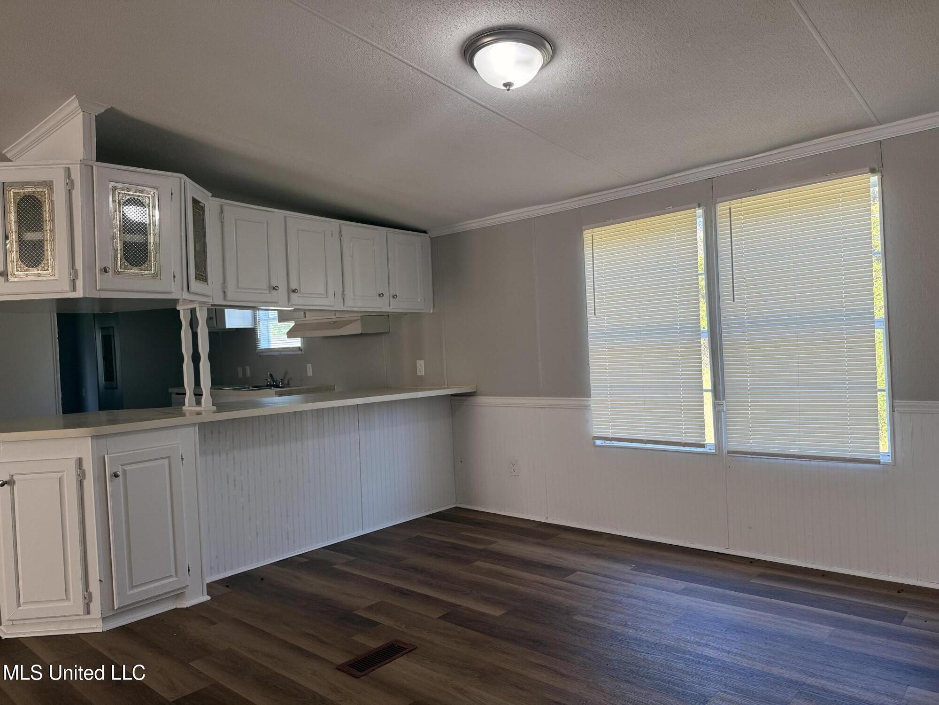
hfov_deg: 71.6
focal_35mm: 24
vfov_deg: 56.8
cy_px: 352
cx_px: 470
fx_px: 651
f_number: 1.78
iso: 125
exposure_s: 1/157
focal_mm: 6.76
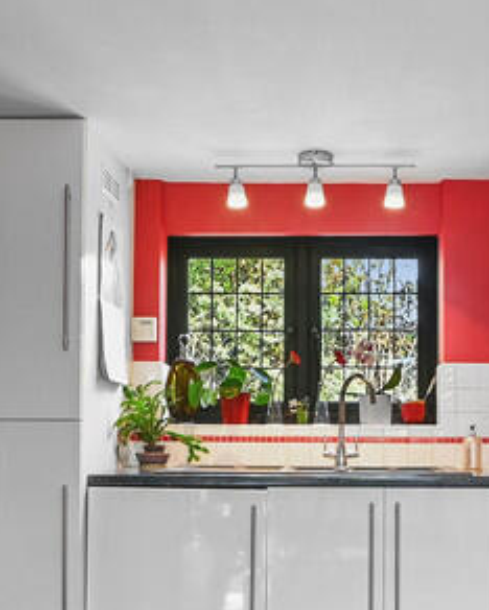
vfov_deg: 39.4
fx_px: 831
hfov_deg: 32.3
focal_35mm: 46
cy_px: 444
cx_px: 351
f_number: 8
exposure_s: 2
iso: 400
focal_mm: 14
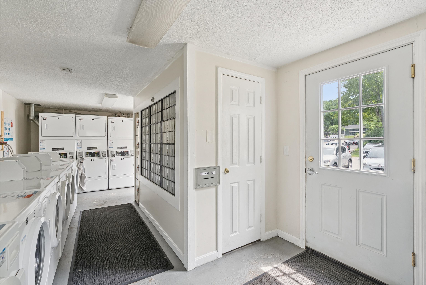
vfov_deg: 73.8
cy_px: 142
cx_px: 213
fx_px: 189
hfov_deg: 96.7
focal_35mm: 16
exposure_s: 1/13
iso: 320
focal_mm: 16
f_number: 7.1
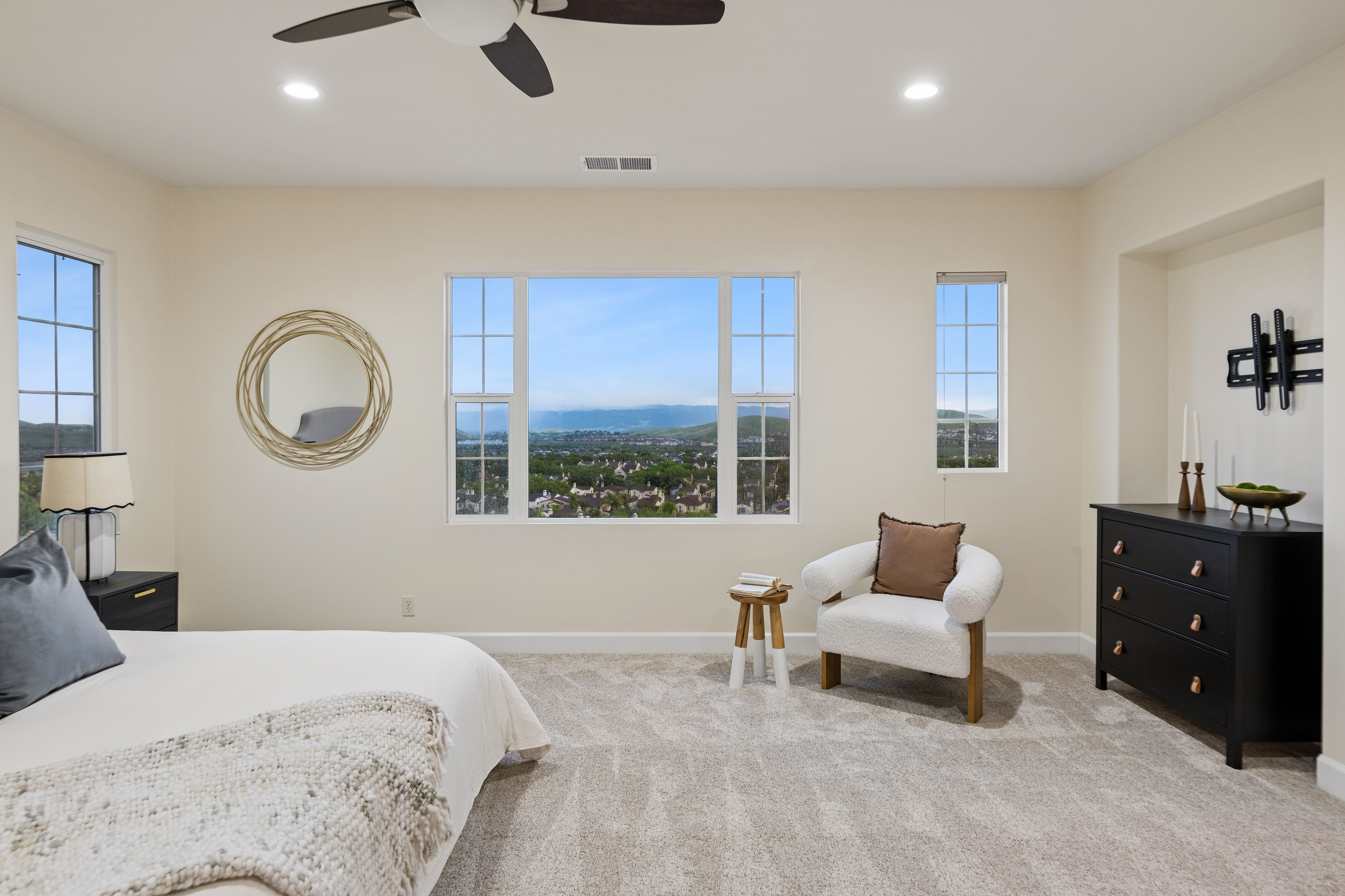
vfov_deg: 59.5
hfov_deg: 81.2
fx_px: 785
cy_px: 448
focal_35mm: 21
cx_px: 672
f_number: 5.6
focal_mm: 21
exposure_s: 1/20
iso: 400
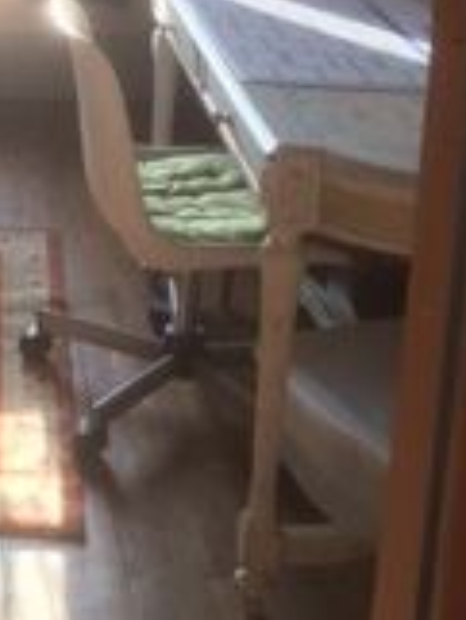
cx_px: -135
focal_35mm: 77
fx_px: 1380
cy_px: -125
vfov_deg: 23.2
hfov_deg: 17.9
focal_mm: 4.15
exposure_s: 1/100
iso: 40
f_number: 2.2
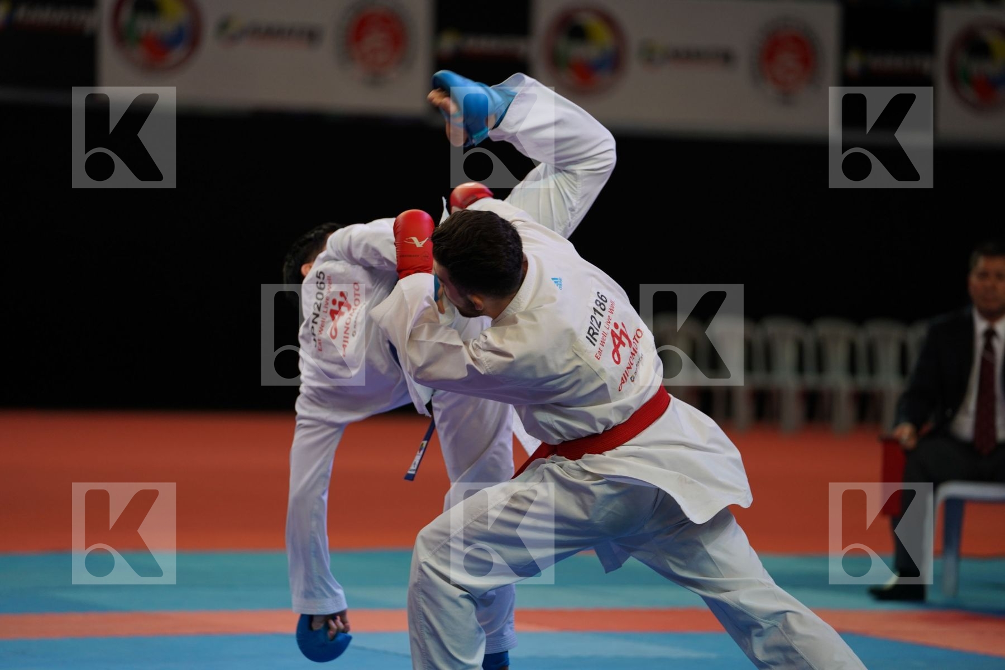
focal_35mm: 181
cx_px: 502
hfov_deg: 11.4
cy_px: 335
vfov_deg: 7.6
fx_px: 5053
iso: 640
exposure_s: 1/1000
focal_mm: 181
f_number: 2.8
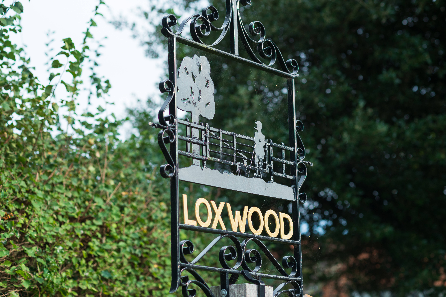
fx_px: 1052
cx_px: 223
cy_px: 148
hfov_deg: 23.9
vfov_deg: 16.1
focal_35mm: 85
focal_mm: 85
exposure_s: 1/1000
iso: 280
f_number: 4
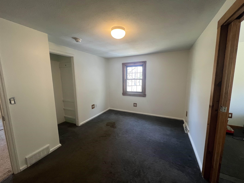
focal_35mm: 13
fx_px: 92
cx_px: 122
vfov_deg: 89.9
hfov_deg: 106.2
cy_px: 92
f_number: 1.8
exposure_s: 1/60
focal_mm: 1.57
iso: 250
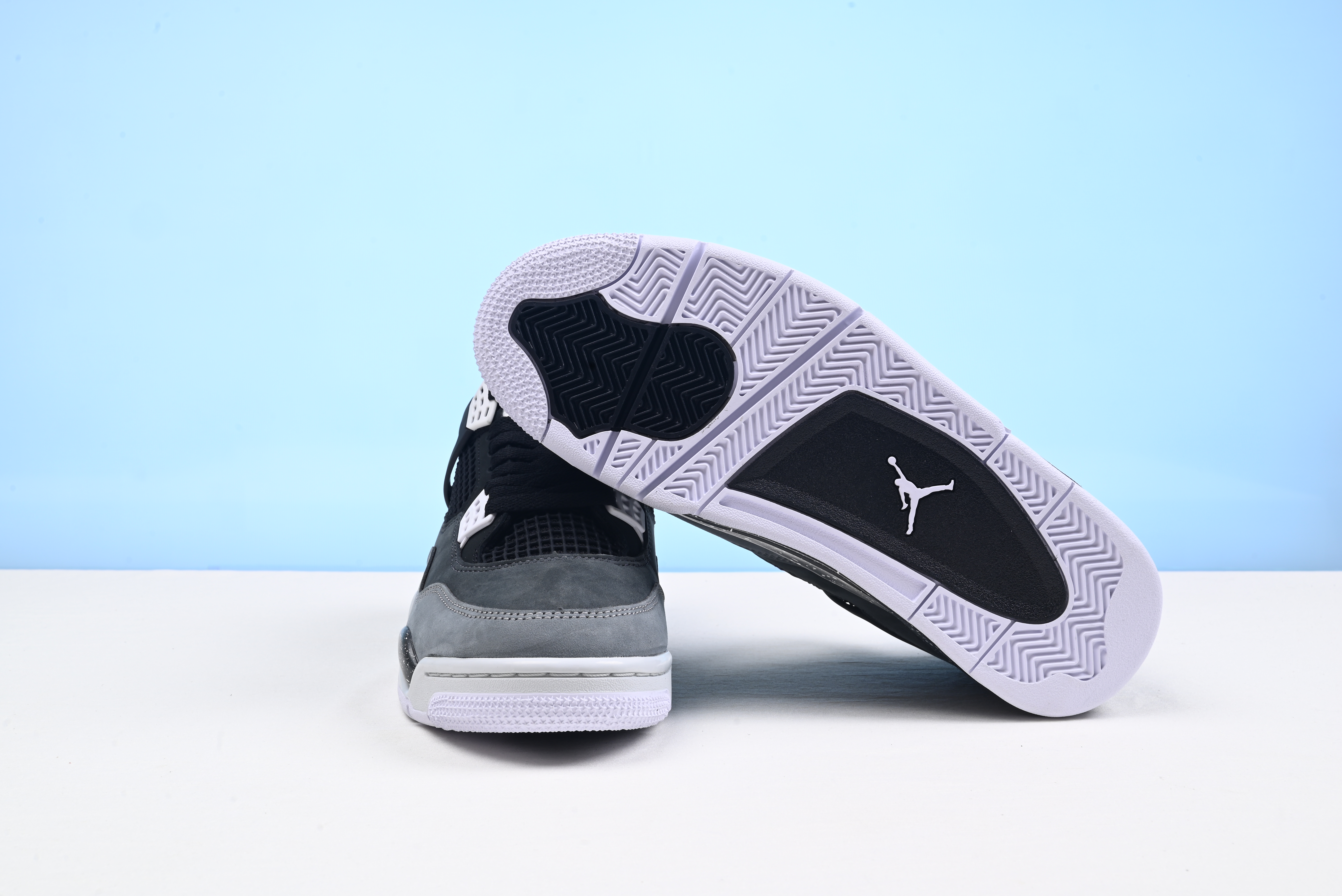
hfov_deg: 48.4
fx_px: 1492
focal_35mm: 40
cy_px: 448
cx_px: 671
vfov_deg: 33.4
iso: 100
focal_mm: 40
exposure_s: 1/2
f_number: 16
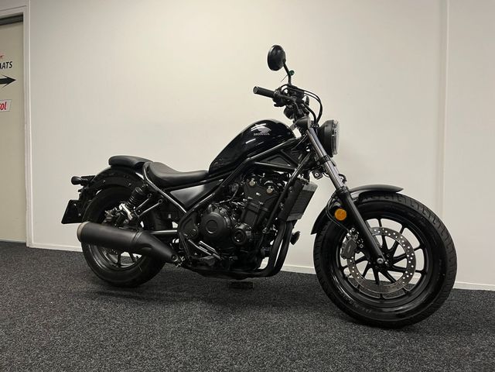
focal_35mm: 26
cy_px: 186
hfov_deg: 67.3
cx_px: 248
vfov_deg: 53.1
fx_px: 372
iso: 80
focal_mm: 5.1
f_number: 1.6
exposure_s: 1/50
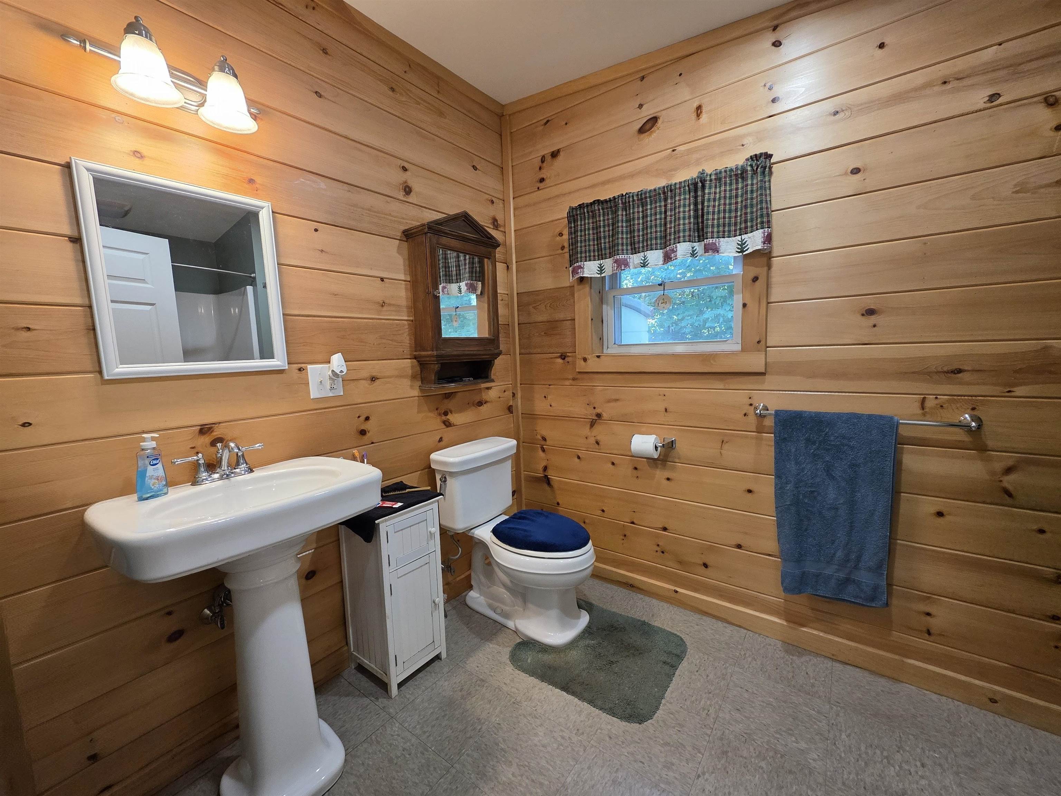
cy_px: 398
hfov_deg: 106.2
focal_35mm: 13
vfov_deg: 89.9
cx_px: 530
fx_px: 398
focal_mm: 2.2
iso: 250
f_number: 1.9
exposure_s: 1/120
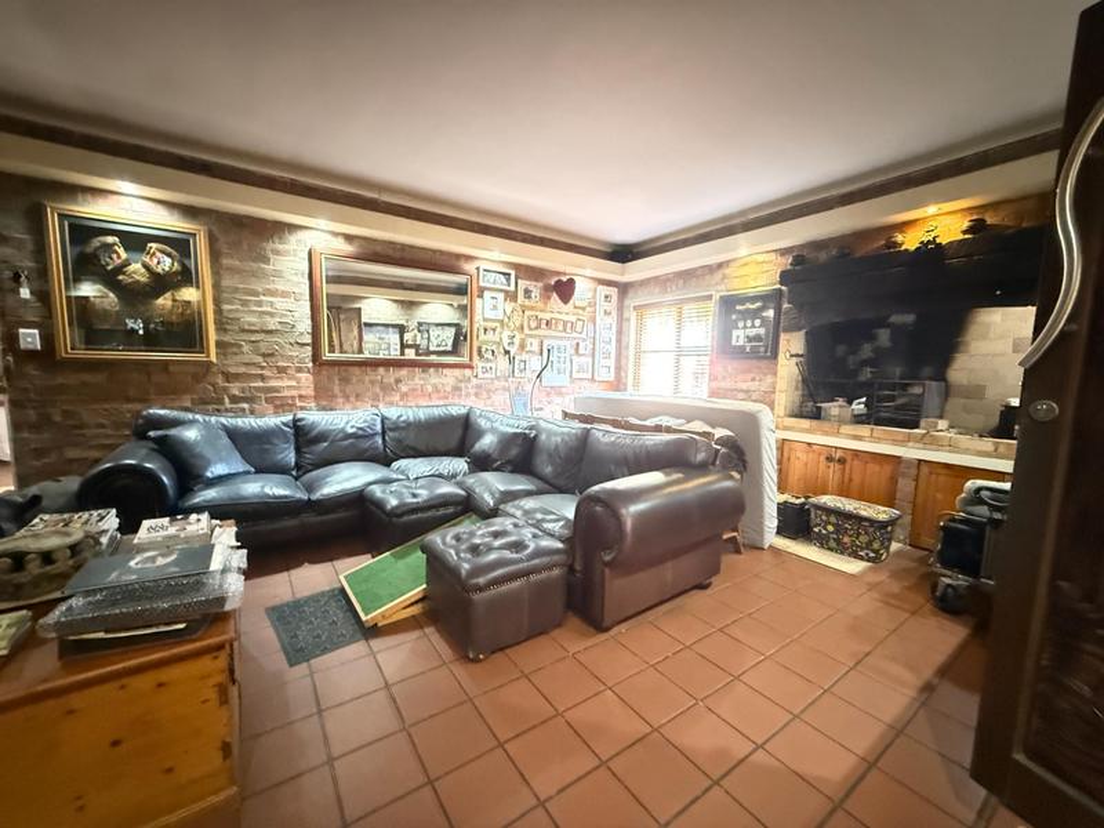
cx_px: 552
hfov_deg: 102.1
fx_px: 446
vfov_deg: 85.7
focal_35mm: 14
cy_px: 414
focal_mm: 2.22
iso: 2000
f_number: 2.2
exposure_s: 1/25
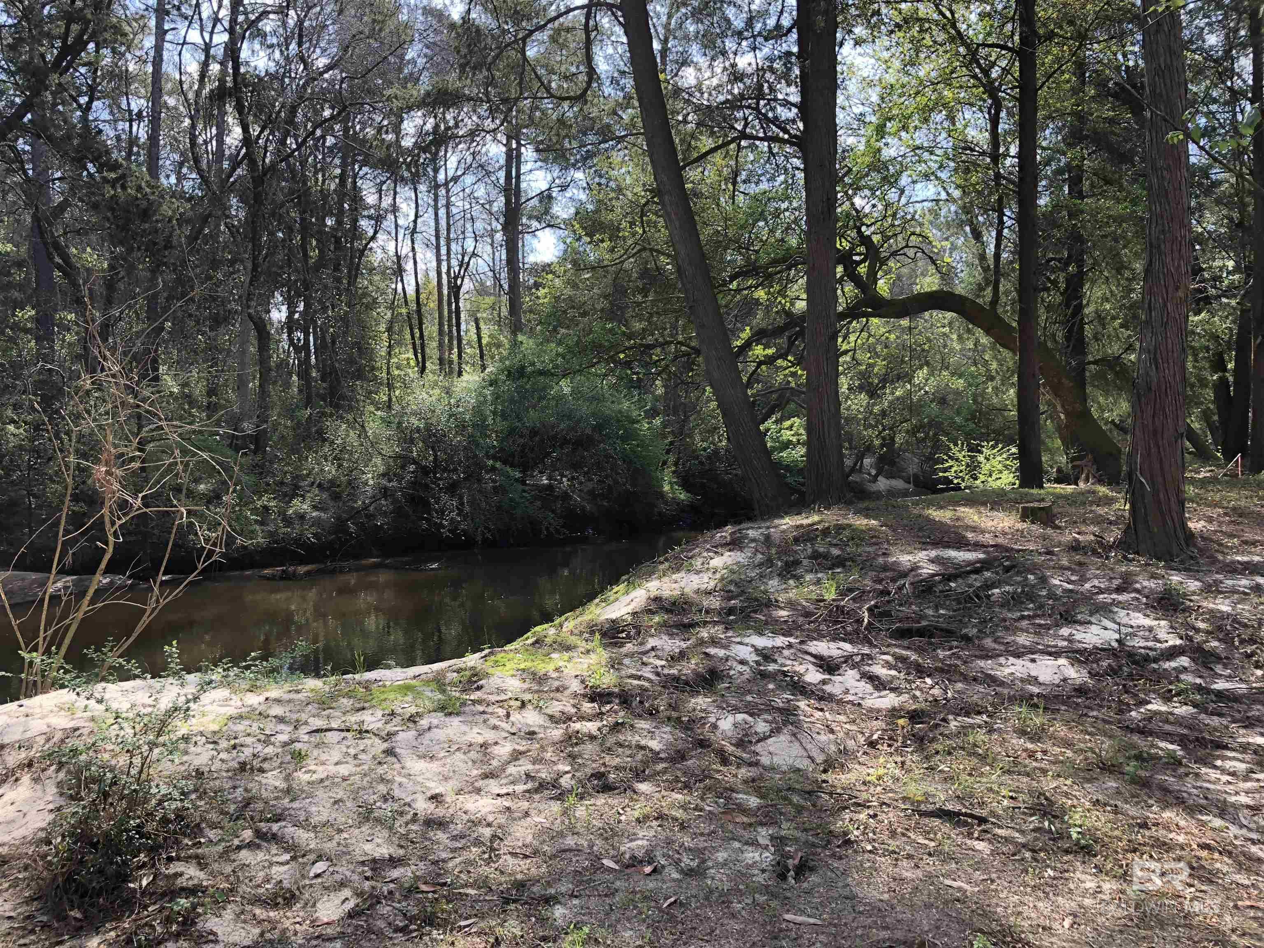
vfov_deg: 49.7
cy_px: 474
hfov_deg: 63.4
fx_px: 1022
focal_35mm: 28
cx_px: 632
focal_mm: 3.99
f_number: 1.8
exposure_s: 1/320
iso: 20
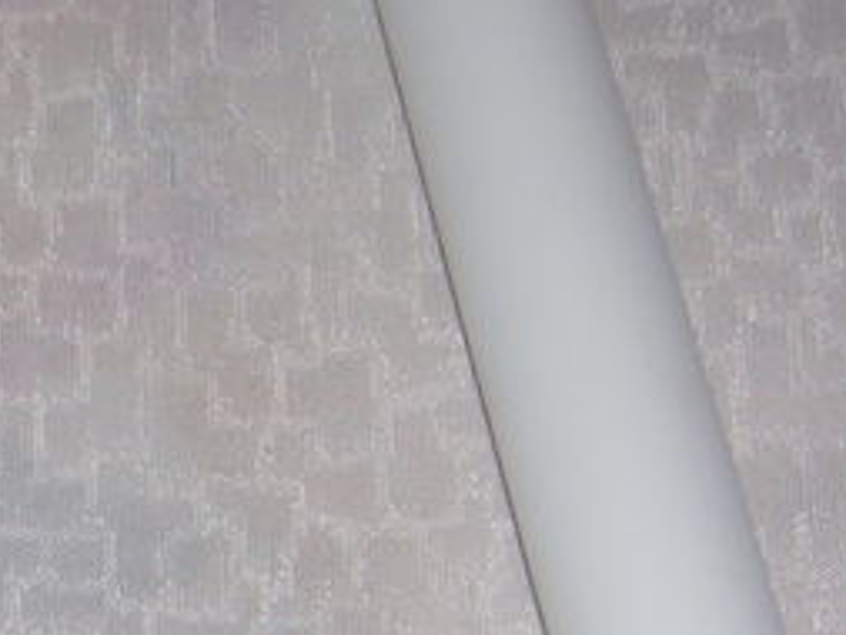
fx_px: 3668
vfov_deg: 9.8
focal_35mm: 150
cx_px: -324
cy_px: 742
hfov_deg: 12.6
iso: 64
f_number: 3.5
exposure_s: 1/60.2
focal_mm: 6.4
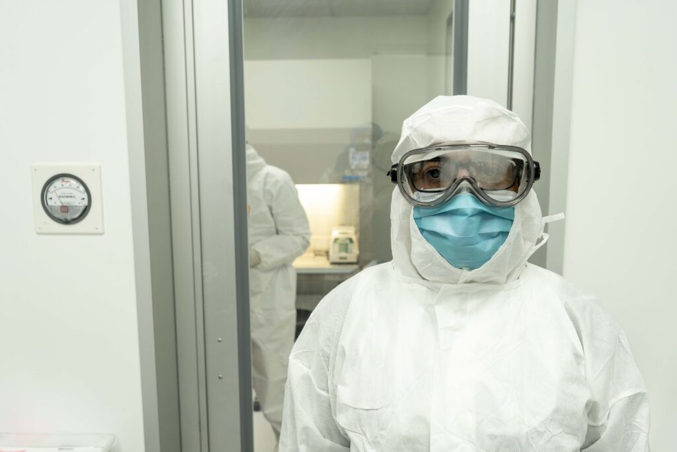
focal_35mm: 28
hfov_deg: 65.5
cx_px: 338
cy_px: 226
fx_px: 527
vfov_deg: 46.4
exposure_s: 1/100
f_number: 5
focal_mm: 28
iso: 1250
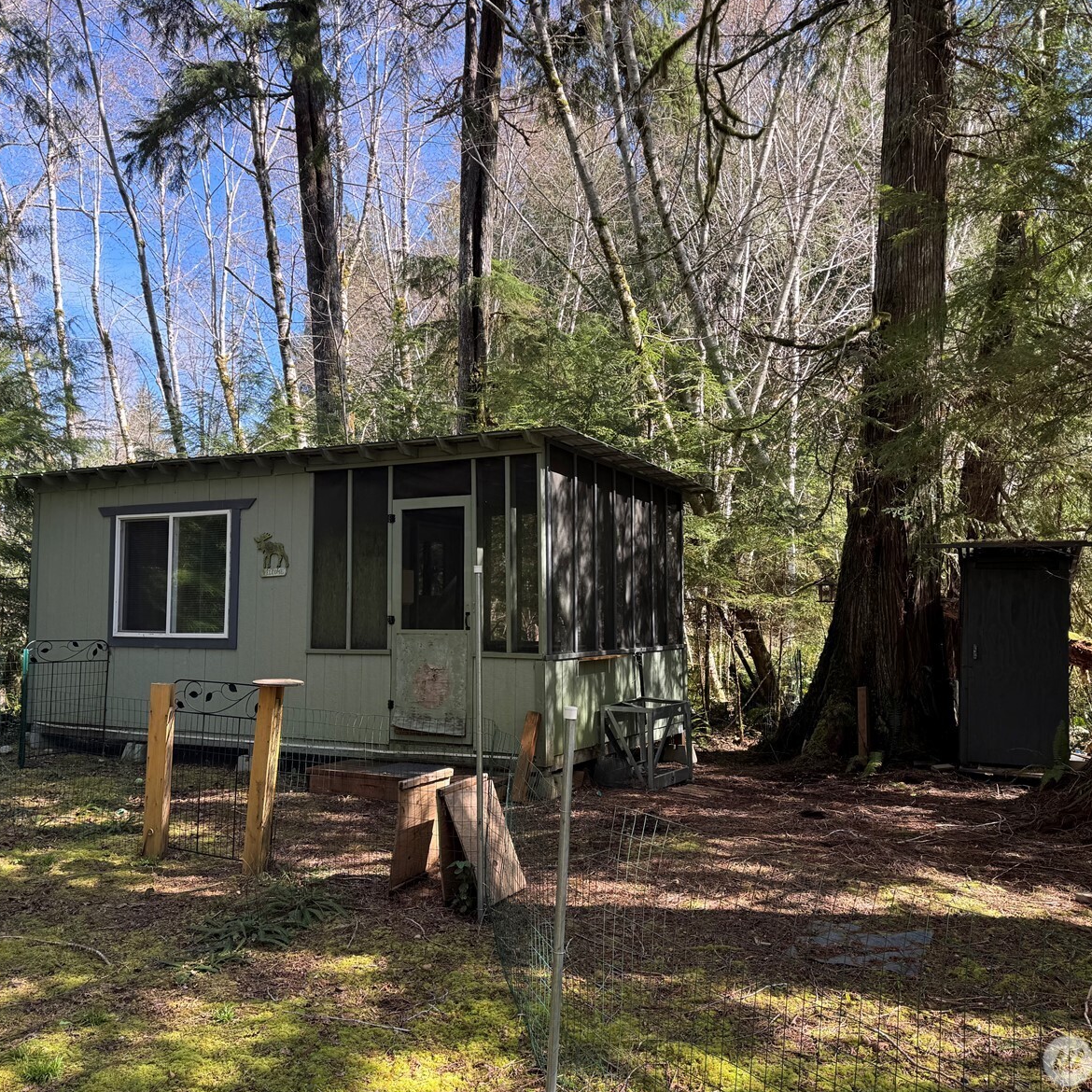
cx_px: 539
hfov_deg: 55.6
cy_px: 539
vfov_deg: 55.6
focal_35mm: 29
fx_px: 1035
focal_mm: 6.76
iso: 80
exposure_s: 1/333
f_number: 1.78
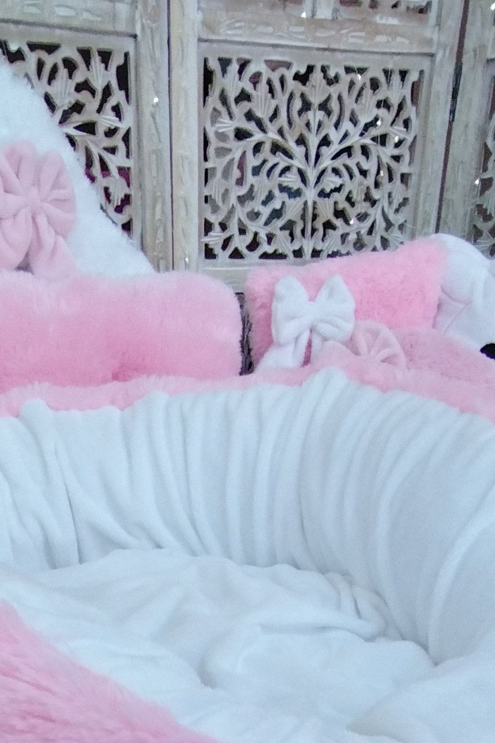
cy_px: 774
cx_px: 177
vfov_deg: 40.4
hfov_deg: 32.4
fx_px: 846
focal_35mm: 41
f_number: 2.2
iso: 468
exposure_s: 1/60
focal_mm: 1.68
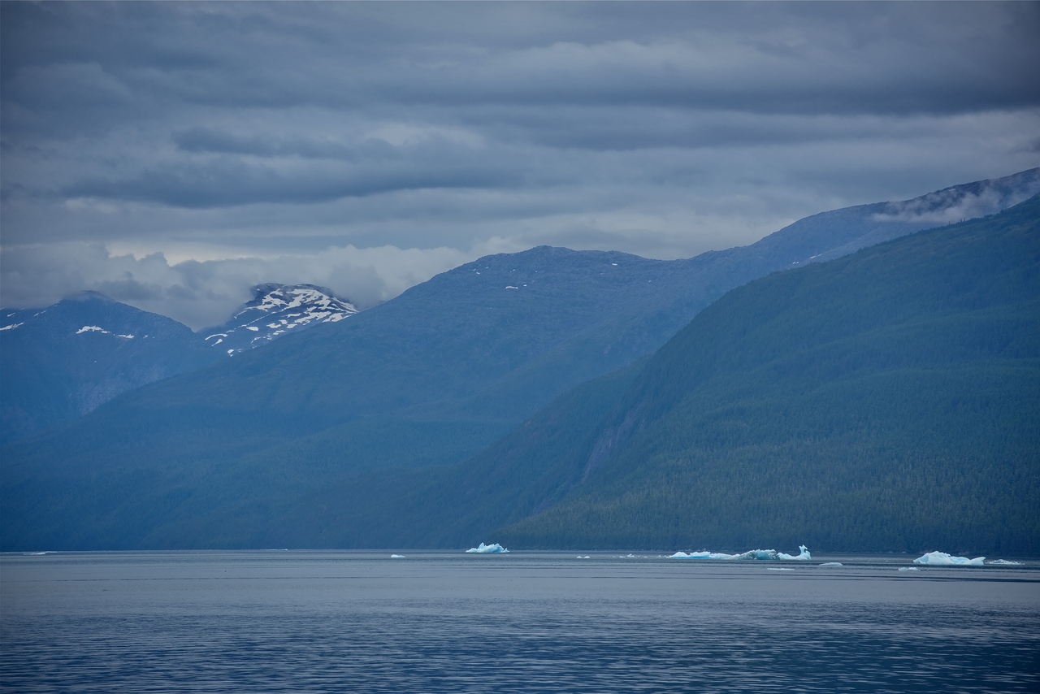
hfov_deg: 14.7
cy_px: 347
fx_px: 4045
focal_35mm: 140
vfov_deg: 9.8
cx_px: 520
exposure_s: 1/320
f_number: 7.1
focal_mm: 140
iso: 100
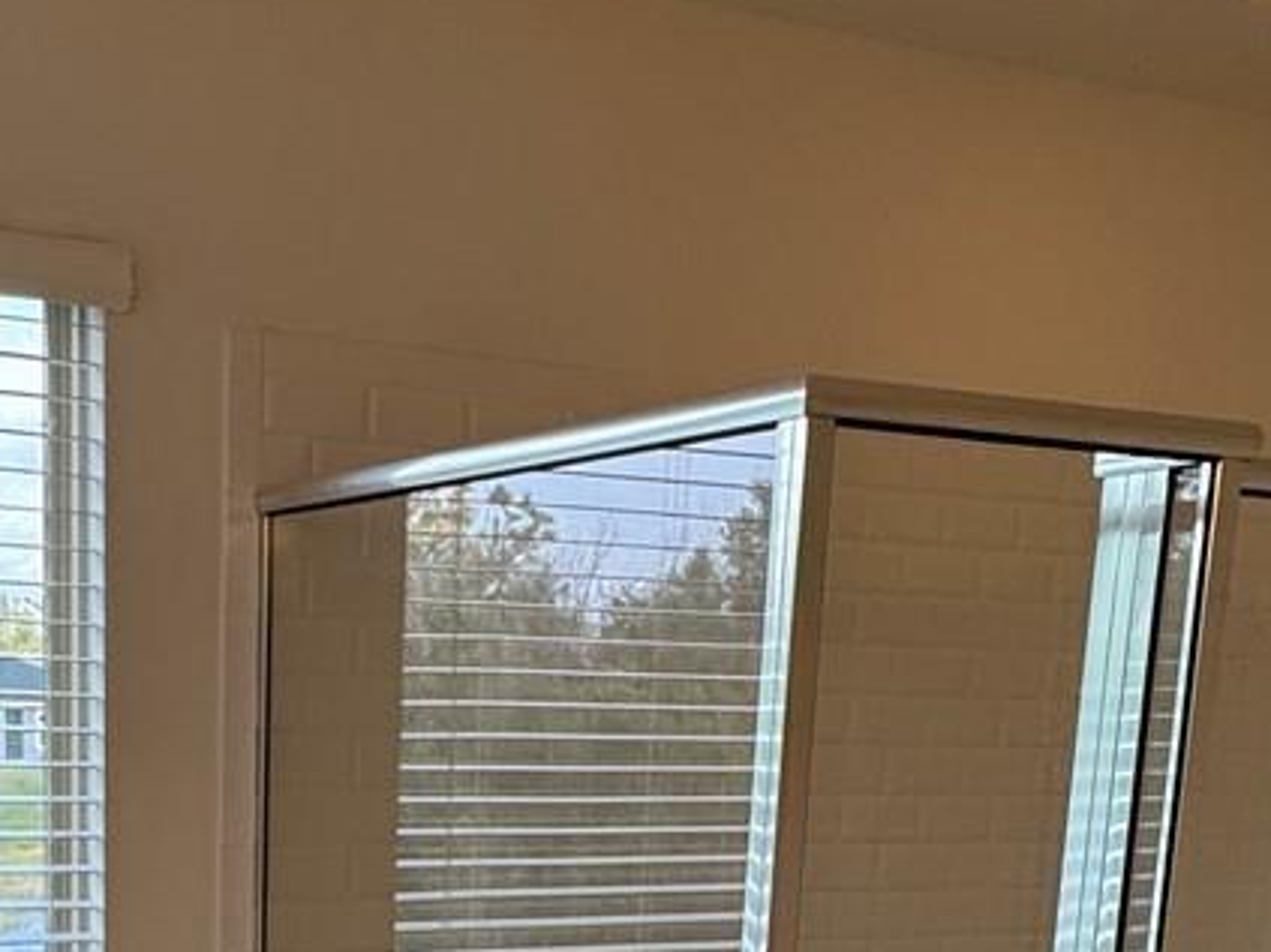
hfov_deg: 35.5
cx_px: 337
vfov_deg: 25.3
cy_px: 1084
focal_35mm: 53
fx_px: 1945
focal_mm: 2.22
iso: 40
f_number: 2.2
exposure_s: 1/128
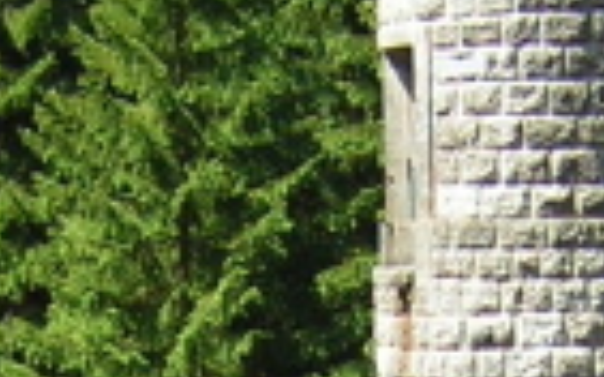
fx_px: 3110
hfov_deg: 11.0
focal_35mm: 189
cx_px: 523
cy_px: 812
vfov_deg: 6.7
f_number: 2.6
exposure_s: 1/326
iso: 50
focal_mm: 4.7
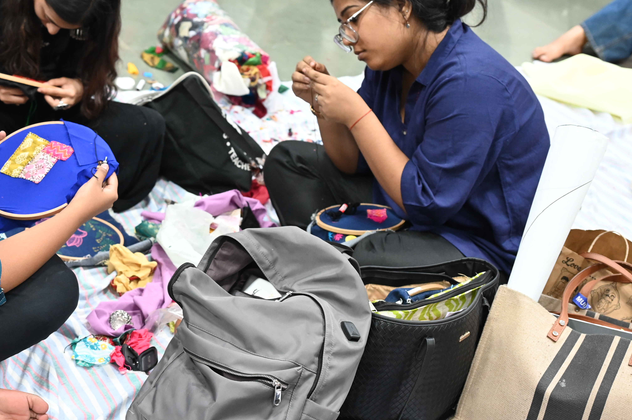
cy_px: 120
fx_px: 1158
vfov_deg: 20.5
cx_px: 173
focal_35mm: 66
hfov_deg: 30.1
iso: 3200
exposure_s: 1/80
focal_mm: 44
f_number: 4
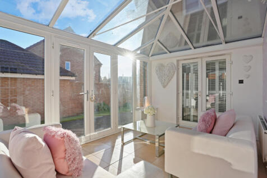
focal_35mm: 17
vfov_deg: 70.4
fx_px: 126
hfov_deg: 93.3
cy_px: 89
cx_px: 134
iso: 250
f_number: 8
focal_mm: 17
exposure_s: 1/40
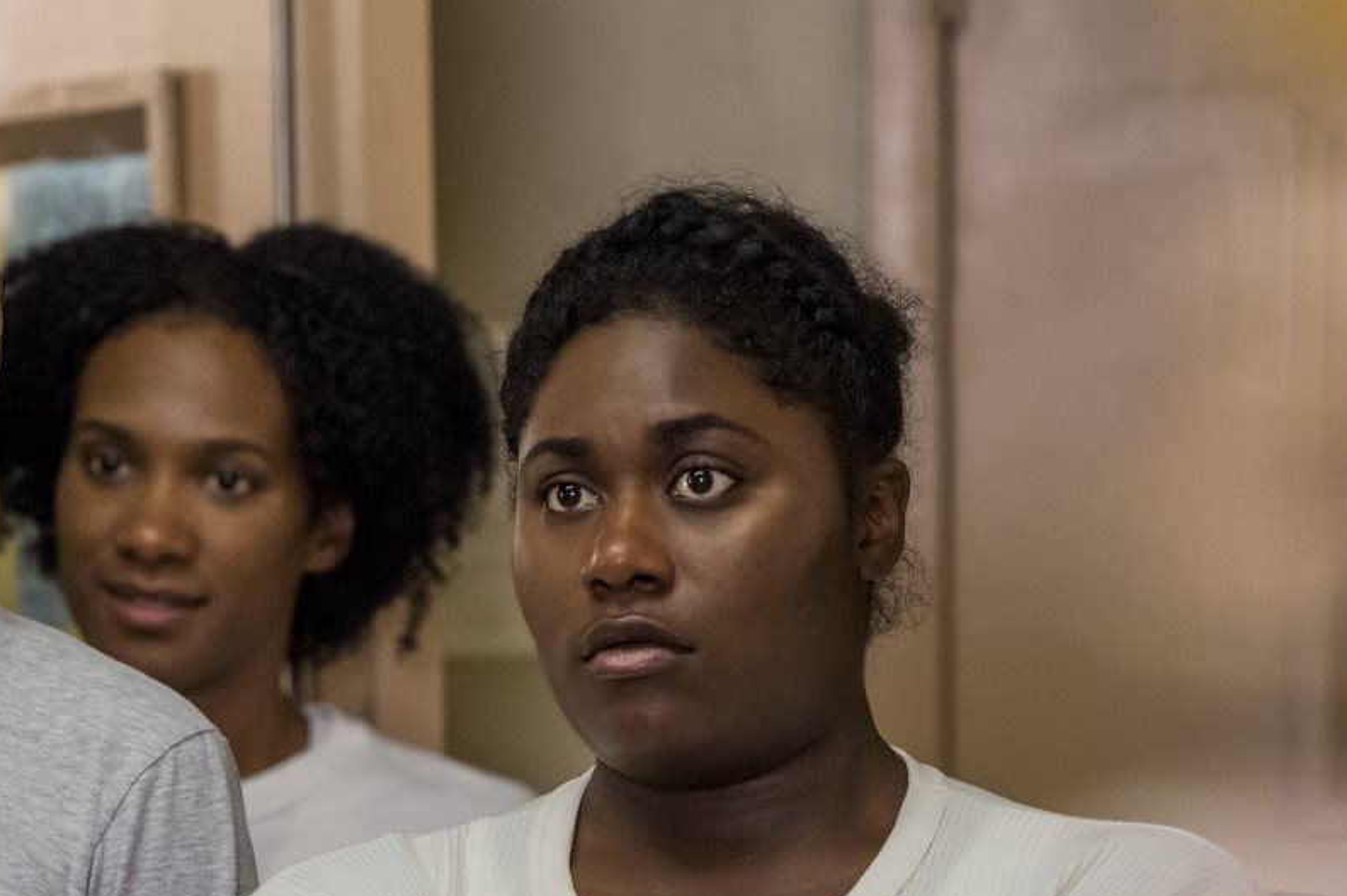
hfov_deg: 9.8
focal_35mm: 210
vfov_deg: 6.5
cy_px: 692
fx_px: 7852
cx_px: 281
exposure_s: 1/125
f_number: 4
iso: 4000
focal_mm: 130
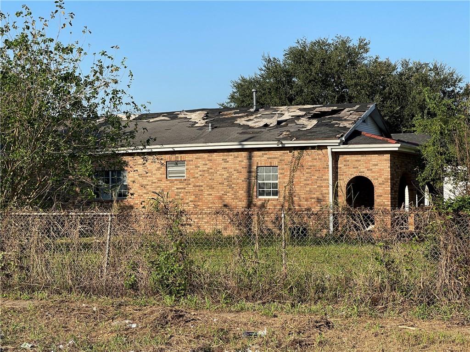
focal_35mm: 64
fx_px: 869
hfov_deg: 30.3
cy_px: 176
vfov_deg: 22.9
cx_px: 235
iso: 20
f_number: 2.2
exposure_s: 1/889
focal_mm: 7.5
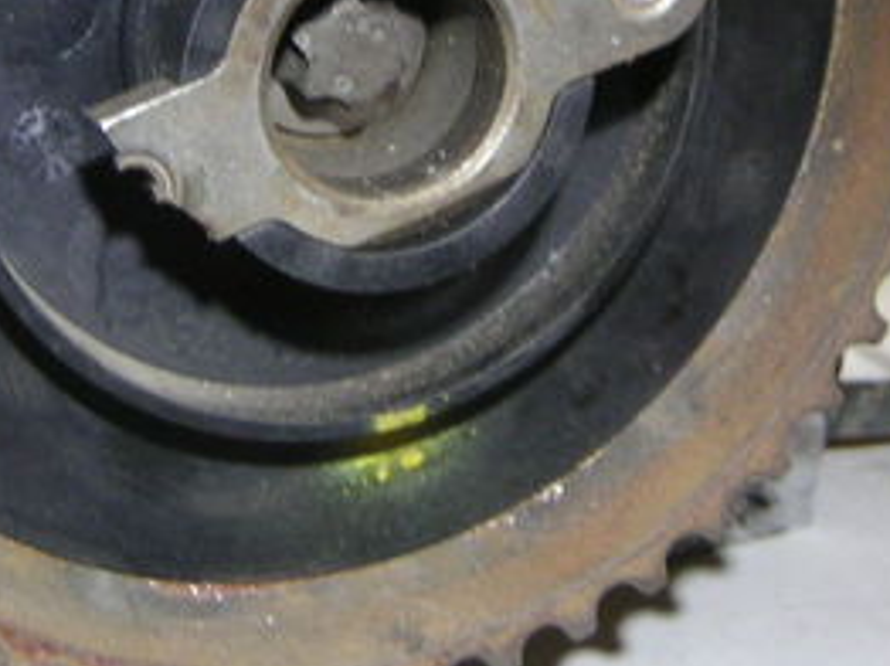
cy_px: 68
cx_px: 394
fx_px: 2389
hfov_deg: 21.1
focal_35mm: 93
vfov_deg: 15.7
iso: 100
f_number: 2.8
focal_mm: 6
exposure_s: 1/3
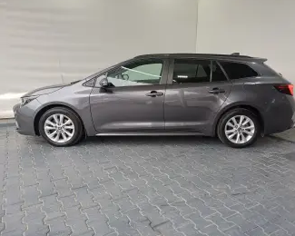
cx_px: 162
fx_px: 236
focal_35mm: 27
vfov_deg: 53.2
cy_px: 114
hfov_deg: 63.9
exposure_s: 1/100
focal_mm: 4.65
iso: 100
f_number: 1.8
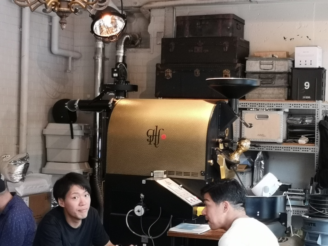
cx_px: 164
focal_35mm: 76
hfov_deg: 25.7
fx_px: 720
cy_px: 123
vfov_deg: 19.4
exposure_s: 1/30
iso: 250
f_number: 1.8
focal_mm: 3.95
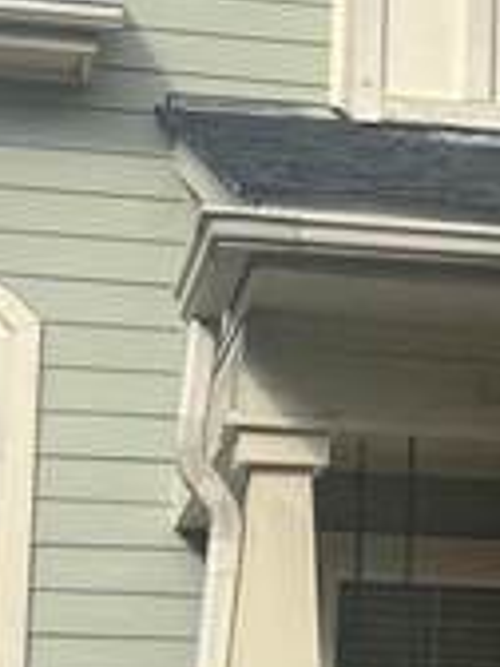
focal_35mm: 149
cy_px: 468
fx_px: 2870
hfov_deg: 9.7
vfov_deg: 13.2
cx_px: 726
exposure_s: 1/3460
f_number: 1.5
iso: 50
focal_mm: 5.7
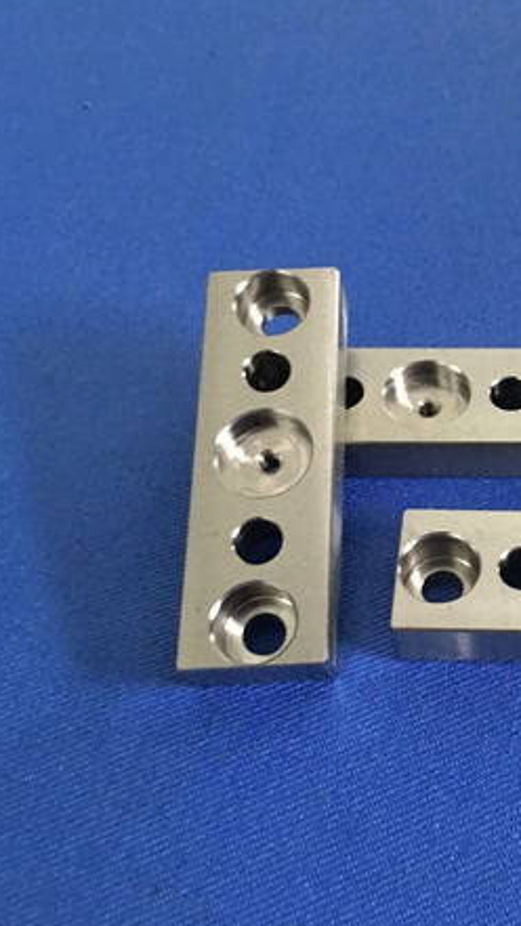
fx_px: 1056
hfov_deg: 25.9
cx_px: 550
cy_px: 470
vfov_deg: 47.4
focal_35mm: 43
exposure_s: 1/4
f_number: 2.2
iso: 100
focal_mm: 4.15
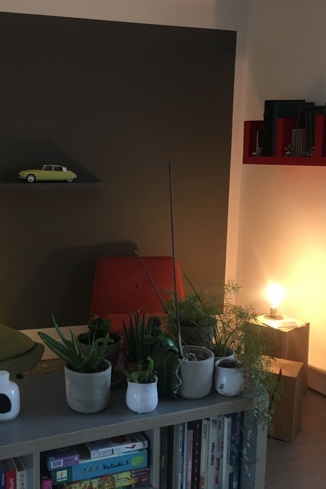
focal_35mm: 41
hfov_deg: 32.2
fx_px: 557
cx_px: 95
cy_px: 242
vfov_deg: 47.4
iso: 200
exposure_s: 1/20
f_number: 2.2
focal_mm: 4.15
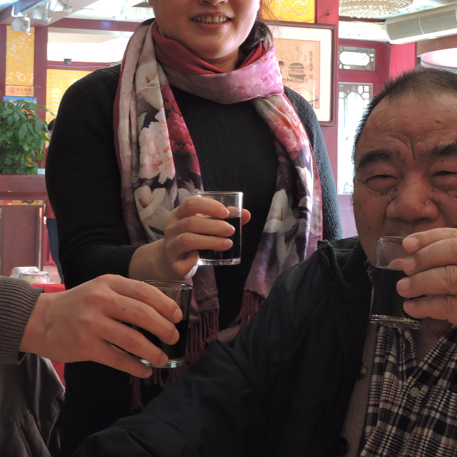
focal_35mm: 80
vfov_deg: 21.5
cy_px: 112
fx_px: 1195
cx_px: 317
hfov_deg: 21.5
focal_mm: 7.2
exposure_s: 1/30
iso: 200
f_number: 3.8
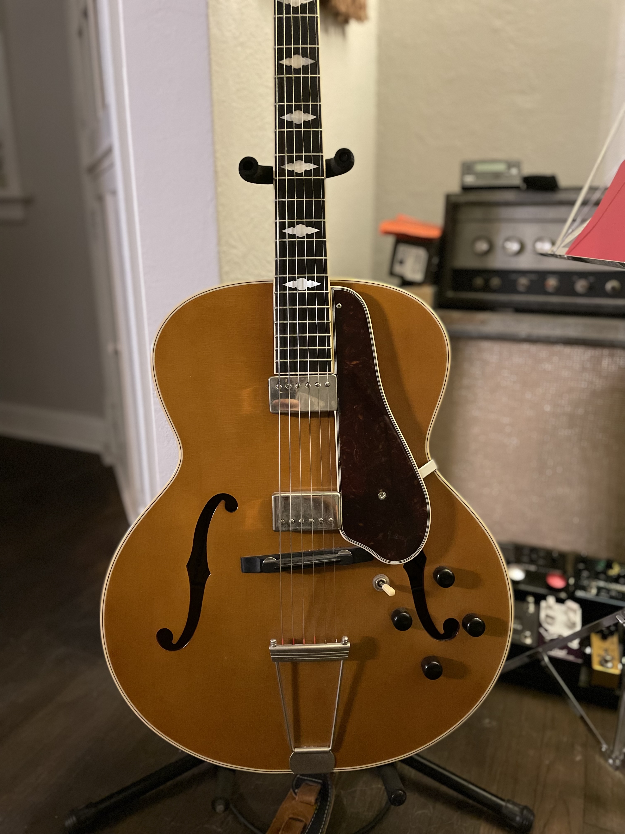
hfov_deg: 53.1
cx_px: 312
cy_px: 417
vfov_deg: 67.3
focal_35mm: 26
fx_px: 626
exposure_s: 1/20
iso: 1000
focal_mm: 4.2
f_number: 1.6
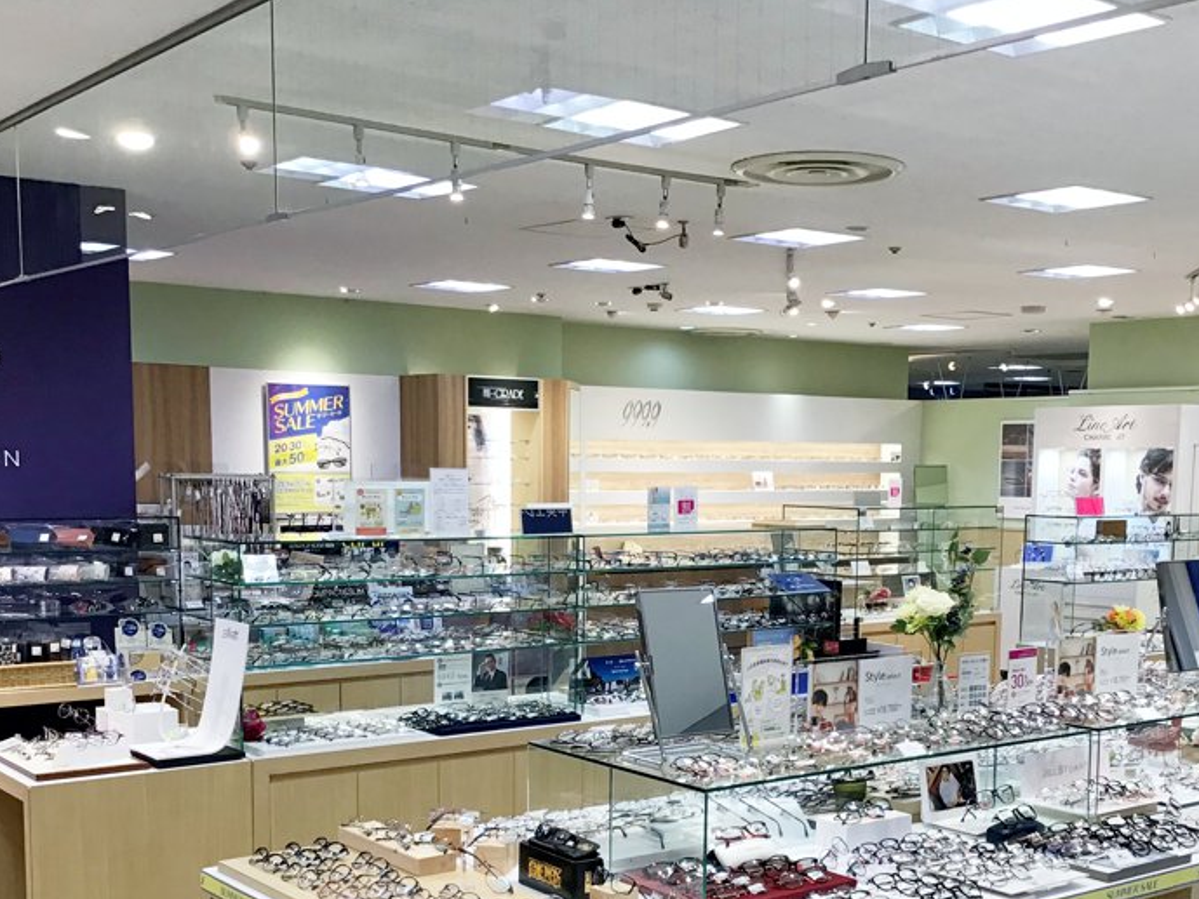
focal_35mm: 45
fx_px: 1559
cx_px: 665
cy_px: 647
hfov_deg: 42.0
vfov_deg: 31.7
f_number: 2.4
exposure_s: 1/40
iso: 25
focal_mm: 3.3
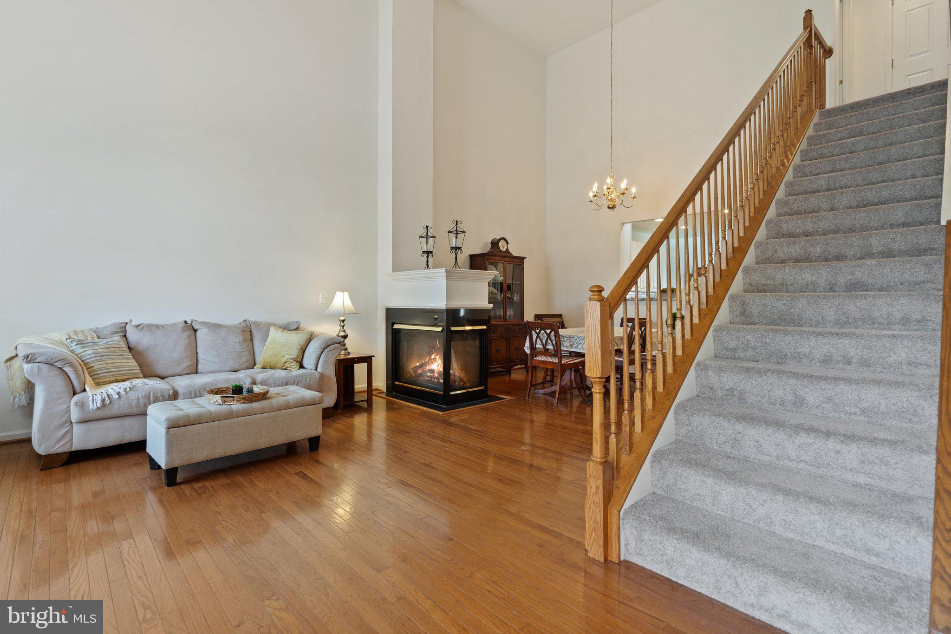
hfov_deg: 96.7
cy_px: 317
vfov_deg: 73.7
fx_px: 423
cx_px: 476
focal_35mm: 16
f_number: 8
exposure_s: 1/4
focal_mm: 16
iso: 500
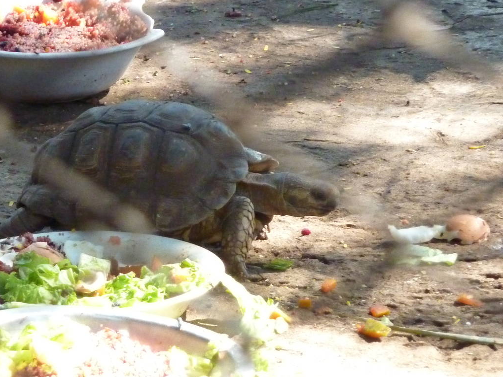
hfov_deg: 4.5
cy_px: 233
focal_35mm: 436
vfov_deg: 3.4
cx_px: 164
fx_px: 6335
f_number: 4.8
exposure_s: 1/200
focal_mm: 45.7
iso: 800
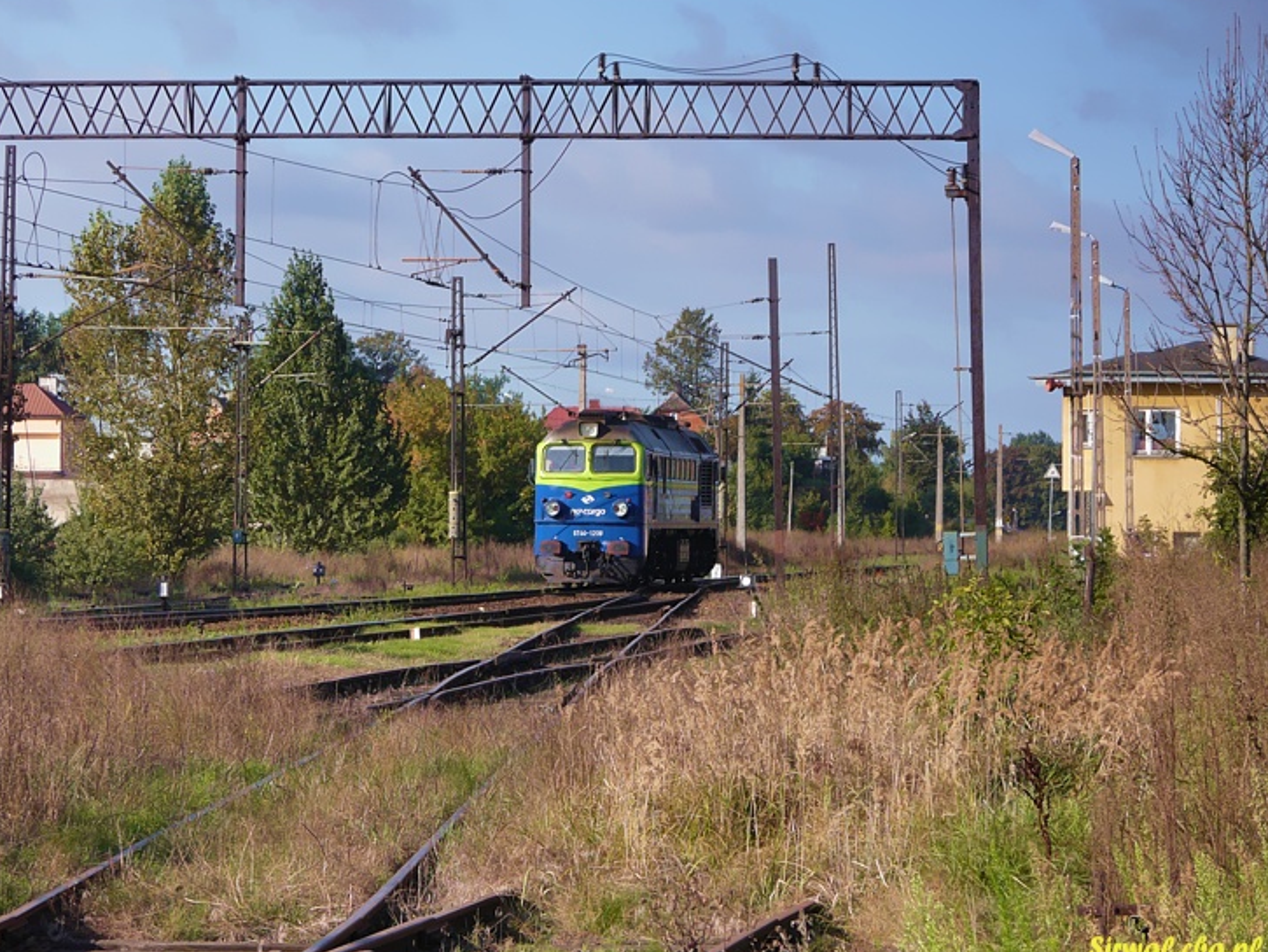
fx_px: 5459
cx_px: 579
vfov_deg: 10.0
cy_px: 471
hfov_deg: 13.2
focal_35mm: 149
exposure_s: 1/320
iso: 100
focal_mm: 22.1
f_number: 4.5
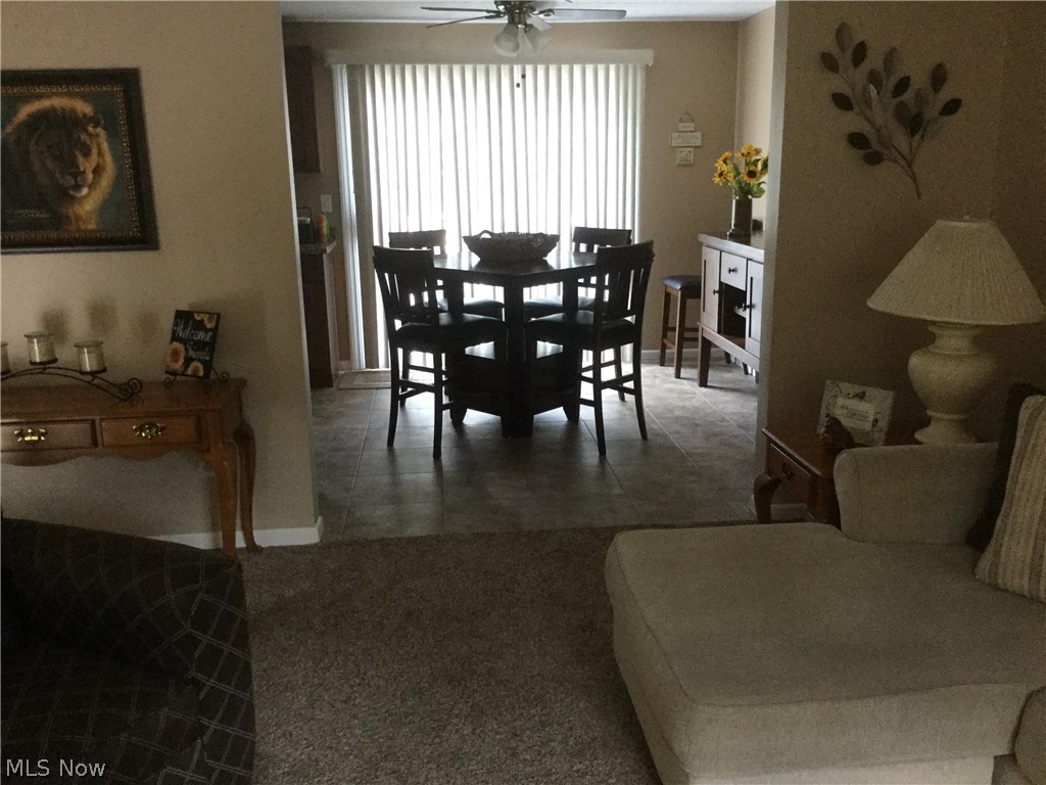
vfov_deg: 45.4
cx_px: 523
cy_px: 392
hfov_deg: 58.4
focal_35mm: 31
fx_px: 937
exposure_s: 1/24
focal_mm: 3.3
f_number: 2.4
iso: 200
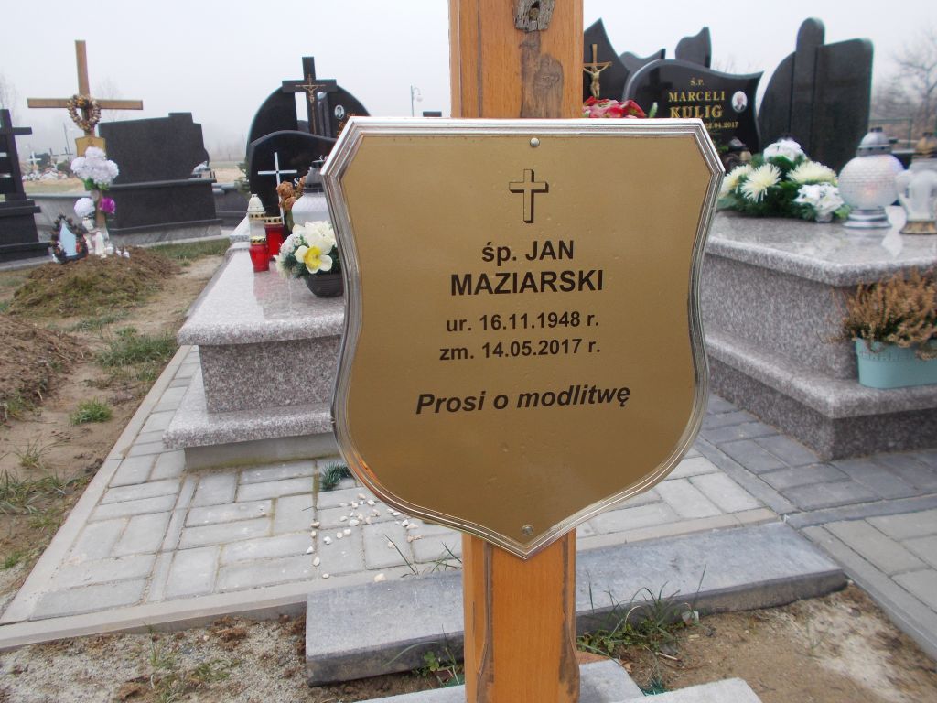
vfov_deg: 46.8
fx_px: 812
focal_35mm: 30
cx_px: 468
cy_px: 352
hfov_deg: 60.0
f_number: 3.4
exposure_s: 1/200
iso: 80
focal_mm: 5.3
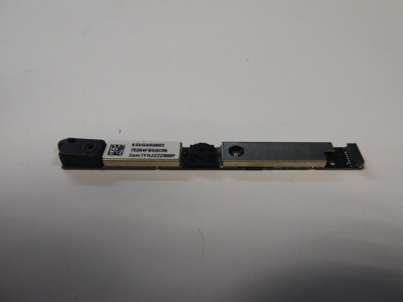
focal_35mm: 27
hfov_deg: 65.3
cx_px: 215
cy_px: 157
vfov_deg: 51.3
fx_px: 314
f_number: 3.3
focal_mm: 4.3
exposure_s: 1/60
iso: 160
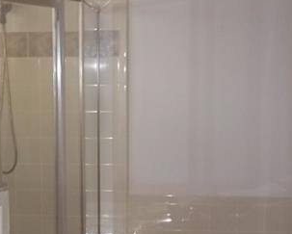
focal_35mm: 89
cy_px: 162
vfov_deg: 17.2
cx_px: 63
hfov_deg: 21.2
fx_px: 770
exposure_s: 1/30
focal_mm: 6.5
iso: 160
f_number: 3.1
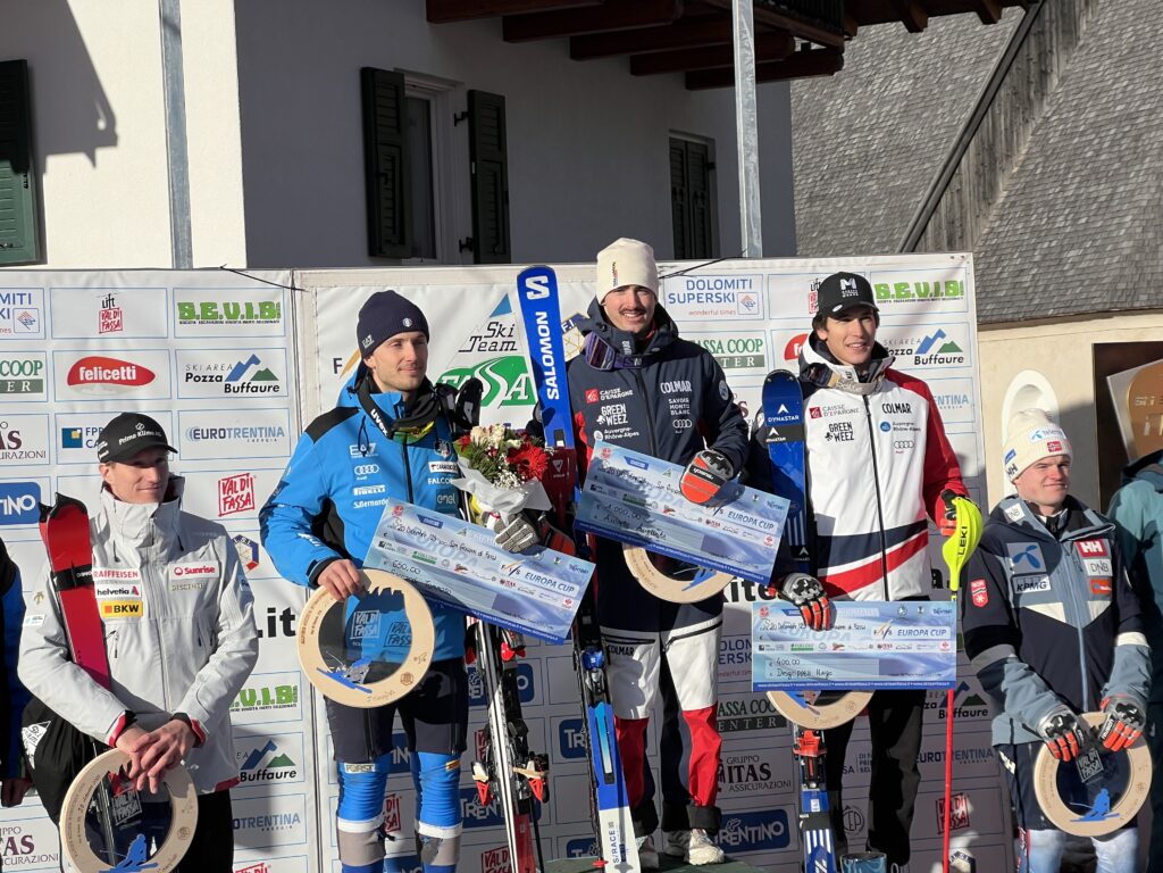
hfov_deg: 25.3
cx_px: 582
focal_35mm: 77
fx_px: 2587
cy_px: 436
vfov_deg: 19.1
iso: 32
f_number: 2.8
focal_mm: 9
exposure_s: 1/1429
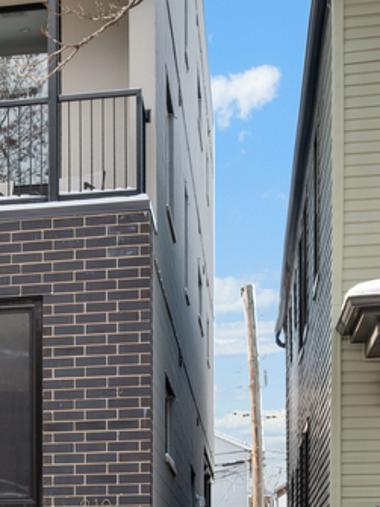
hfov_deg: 15.0
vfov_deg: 20.6
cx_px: -135
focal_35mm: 93
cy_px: 39
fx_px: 1362
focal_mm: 30
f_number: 11
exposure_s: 1/40
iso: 100
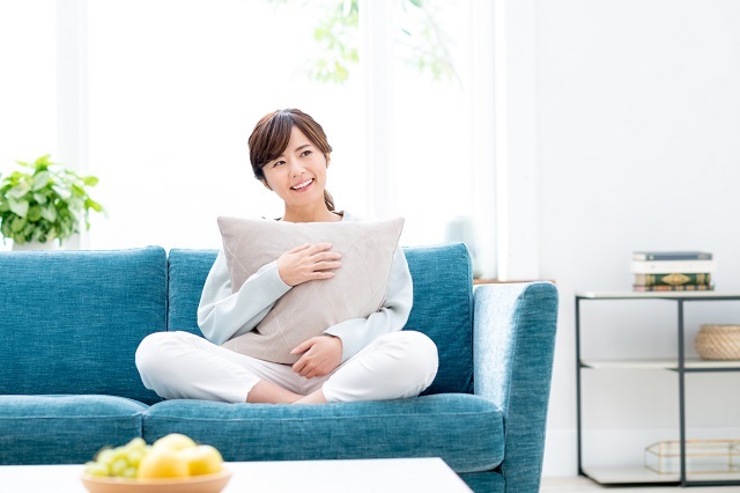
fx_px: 1746
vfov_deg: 16.1
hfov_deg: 23.9
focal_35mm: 85
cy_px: 246
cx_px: 370
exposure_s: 1/160
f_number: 3.2
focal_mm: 85
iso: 200
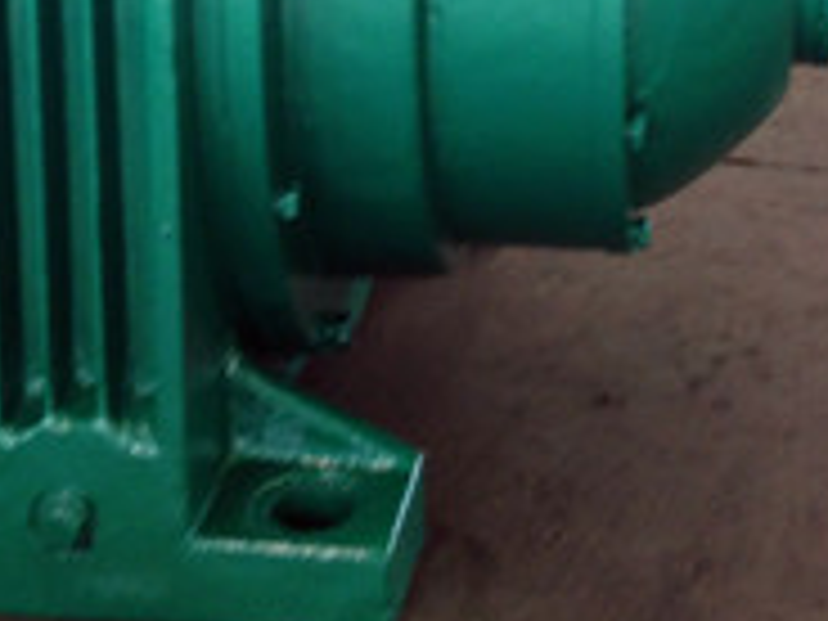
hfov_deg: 20.6
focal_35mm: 95
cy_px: -70
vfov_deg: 15.2
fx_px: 2272
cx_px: 396
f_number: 2.4
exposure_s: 1/20
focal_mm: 4.28
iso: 64
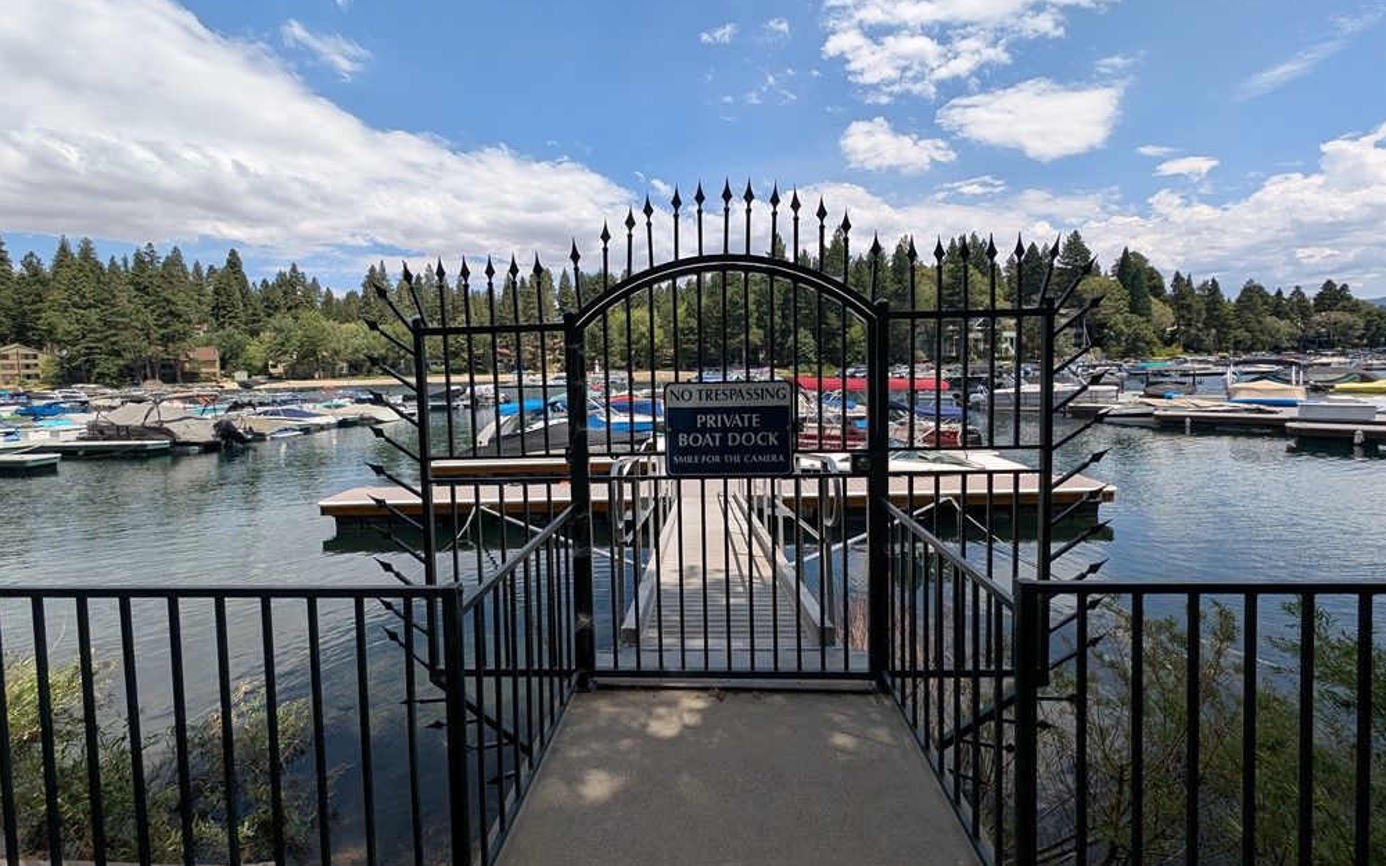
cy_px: 394
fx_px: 491
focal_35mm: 13
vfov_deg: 82.6
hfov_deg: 109.4
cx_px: 684
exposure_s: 1/2058
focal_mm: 2.23
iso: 41
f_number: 1.95
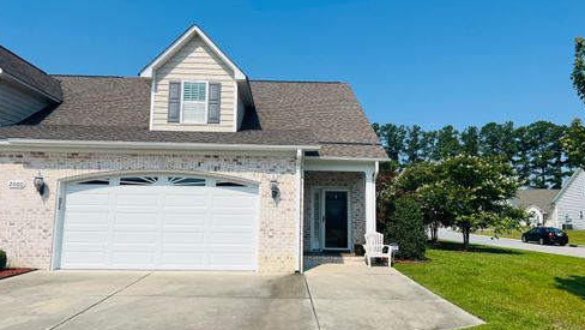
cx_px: 292
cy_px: 155
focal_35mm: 29
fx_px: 450
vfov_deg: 40.2
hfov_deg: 66.0
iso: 50
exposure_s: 1/8000
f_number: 1.5
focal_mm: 5.7
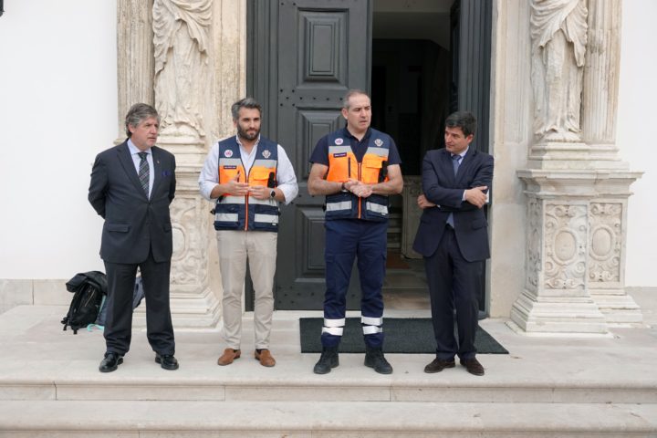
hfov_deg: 44.5
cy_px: 219
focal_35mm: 44
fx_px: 803
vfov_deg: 30.5
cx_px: 328
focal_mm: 16.31
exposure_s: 1/200
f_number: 3.2
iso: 100
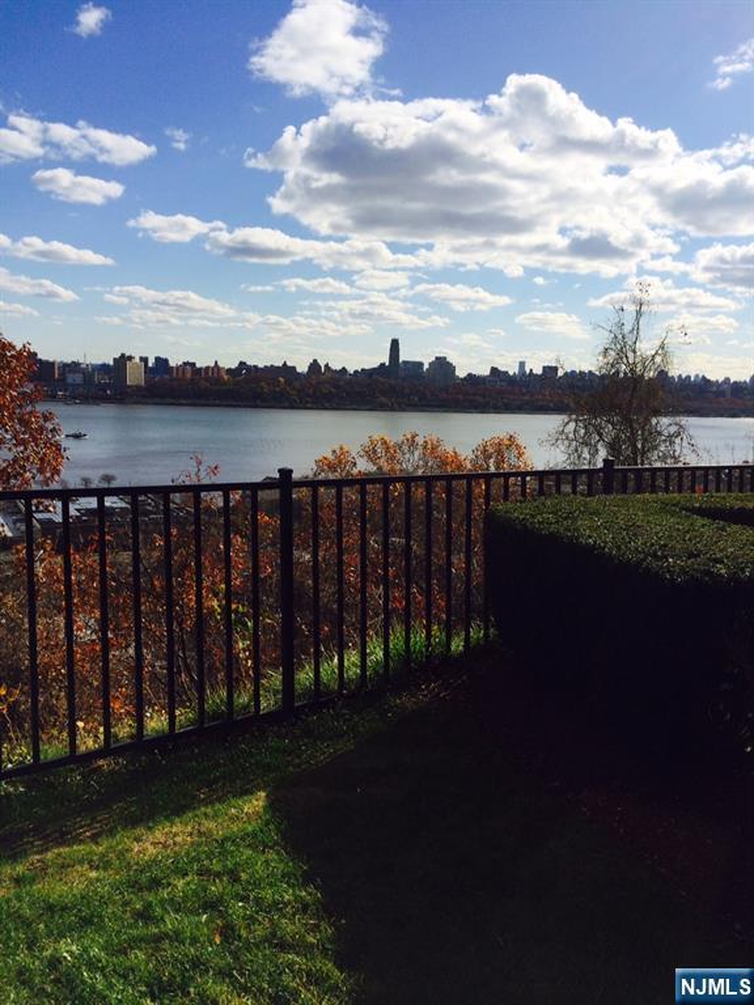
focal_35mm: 29
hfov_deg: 48.2
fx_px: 842
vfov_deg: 61.7
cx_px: 377
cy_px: 502
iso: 32
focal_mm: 4.15
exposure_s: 1/5128
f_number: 2.2
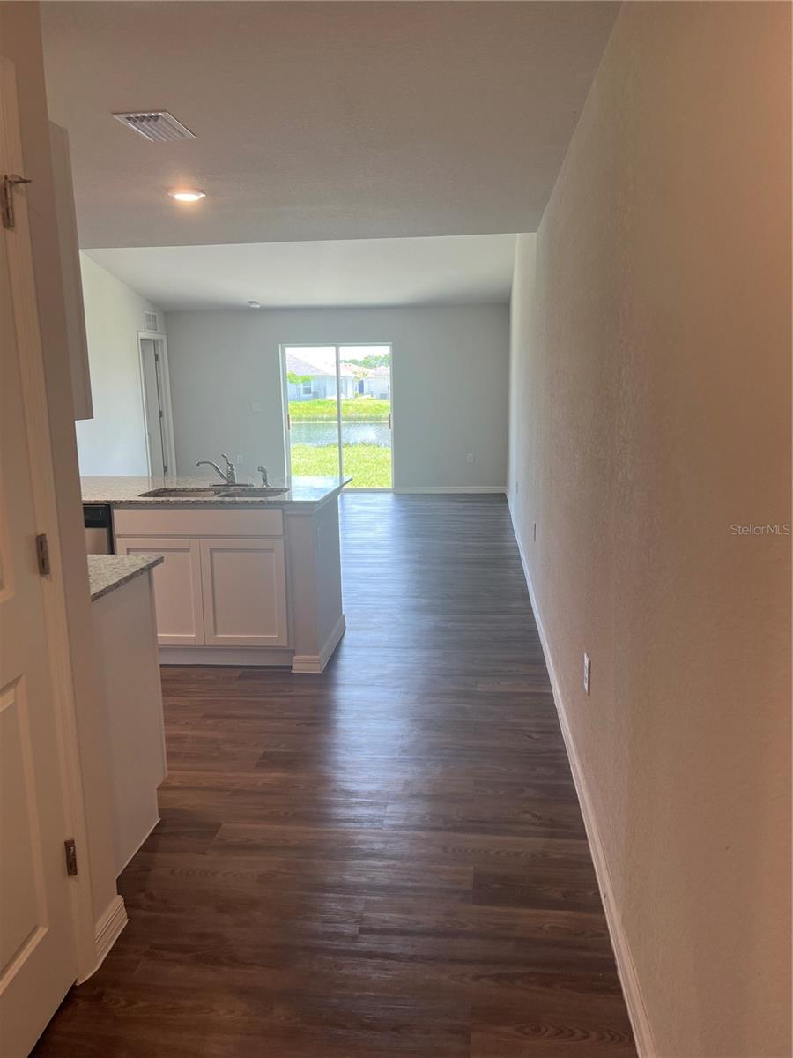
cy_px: 529
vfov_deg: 67.3
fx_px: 794
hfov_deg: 53.1
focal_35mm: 26
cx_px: 396
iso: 64
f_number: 1.5
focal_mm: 5.7
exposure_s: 1/148
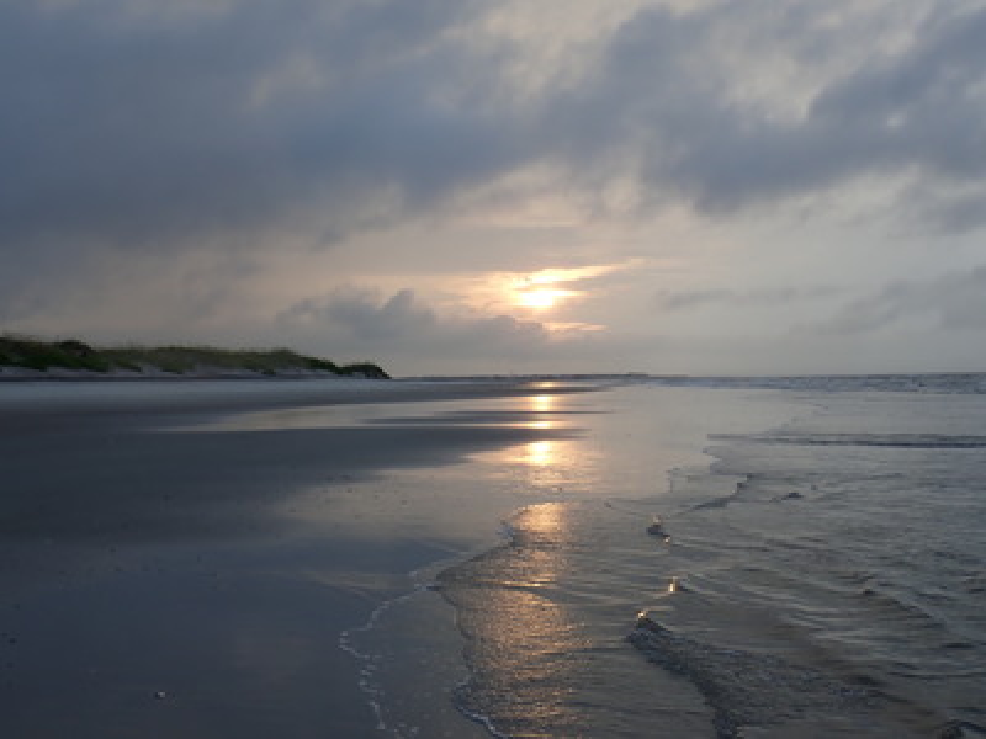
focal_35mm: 40
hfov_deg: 46.8
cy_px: 370
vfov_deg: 36.0
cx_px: 493
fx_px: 1139
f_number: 2.8
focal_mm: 7.34
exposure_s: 1/125
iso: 100
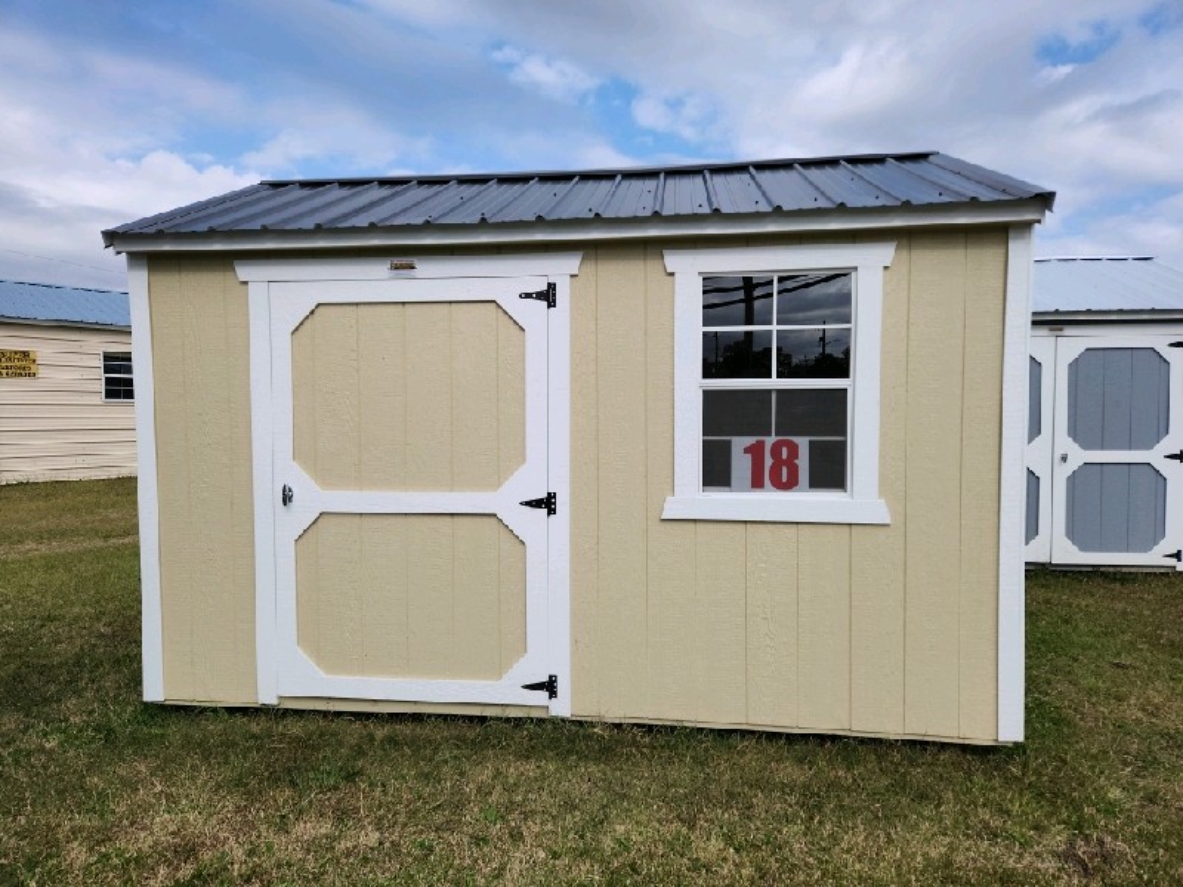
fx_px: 786
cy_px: 444
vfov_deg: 58.9
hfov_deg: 73.9
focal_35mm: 23
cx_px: 592
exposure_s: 1/2000
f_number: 1.8
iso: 20
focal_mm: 5.4
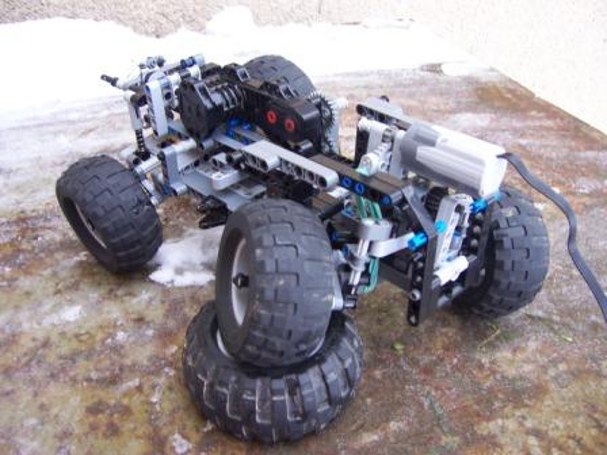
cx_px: 304
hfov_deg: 51.4
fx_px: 631
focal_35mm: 36
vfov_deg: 39.7
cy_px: 228
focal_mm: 6
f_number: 3
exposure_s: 1/45
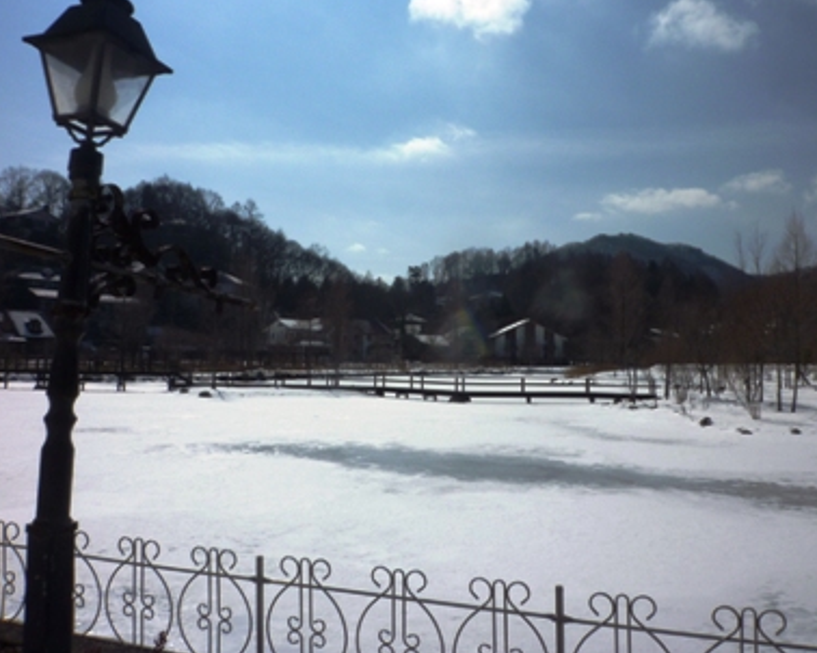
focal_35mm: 31
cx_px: 452
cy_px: 307
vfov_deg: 47.1
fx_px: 749
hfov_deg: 57.1
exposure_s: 1/640
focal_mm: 4.4
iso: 80
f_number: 8
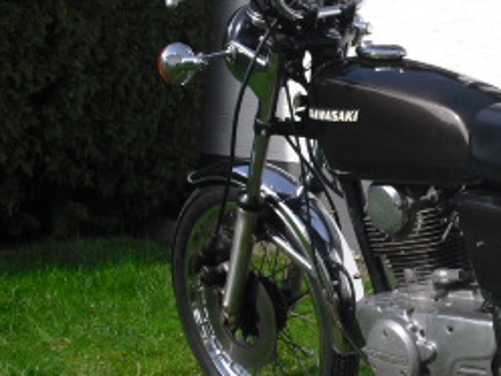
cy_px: 234
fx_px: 1346
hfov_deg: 20.5
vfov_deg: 15.9
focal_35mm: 93
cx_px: 493
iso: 64
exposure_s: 1/125
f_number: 7.8
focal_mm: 6.3
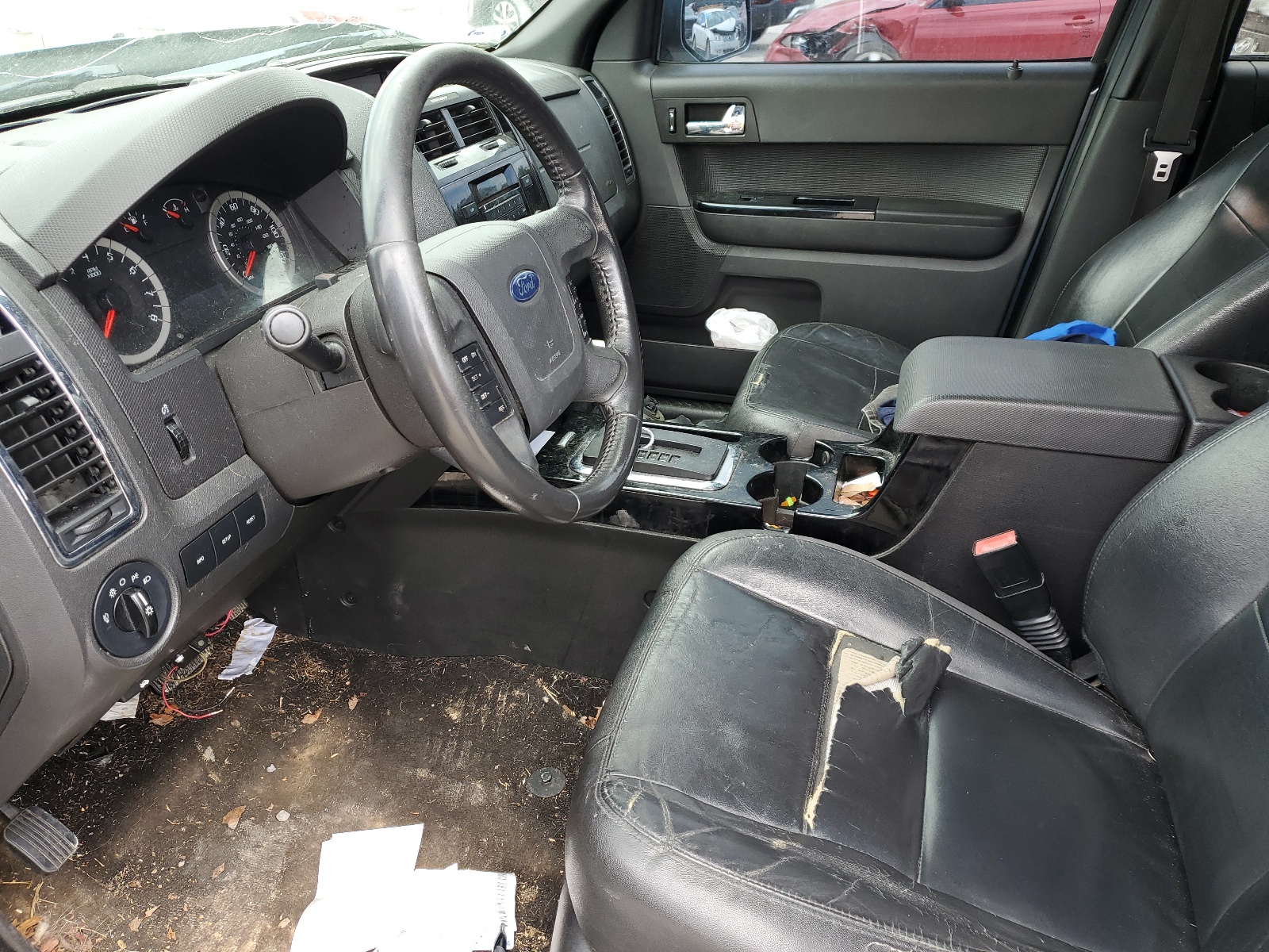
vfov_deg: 53.1
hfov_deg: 67.3
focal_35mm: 26
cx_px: 634
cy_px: 476
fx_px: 953
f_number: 1.5
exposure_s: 1/182
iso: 50
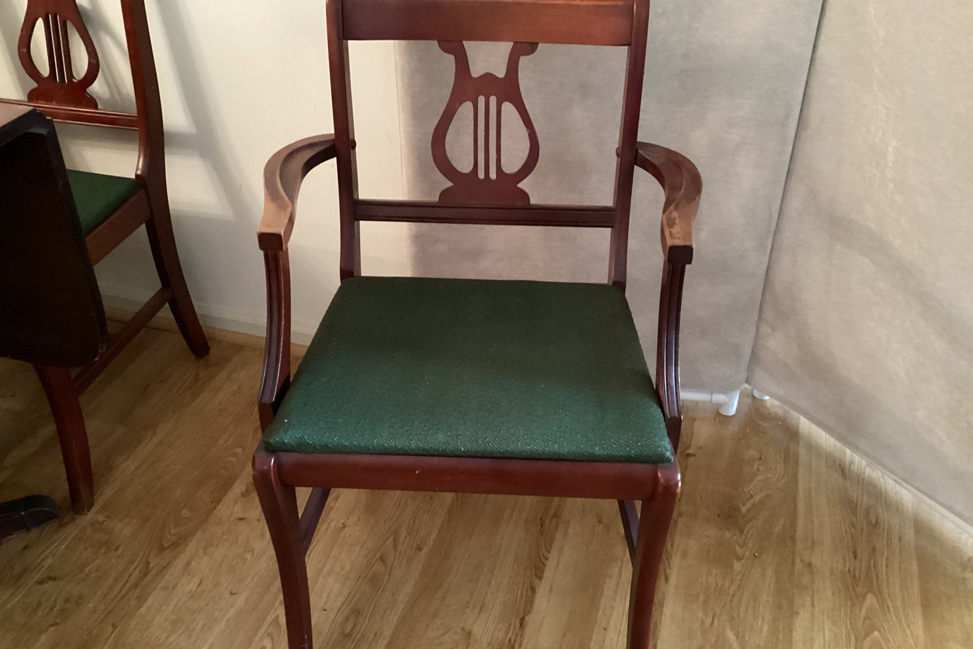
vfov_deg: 40.0
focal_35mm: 33
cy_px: 327
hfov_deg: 57.2
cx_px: 487
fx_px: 892
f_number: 2.4
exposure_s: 1/17
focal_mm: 3.3
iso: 640
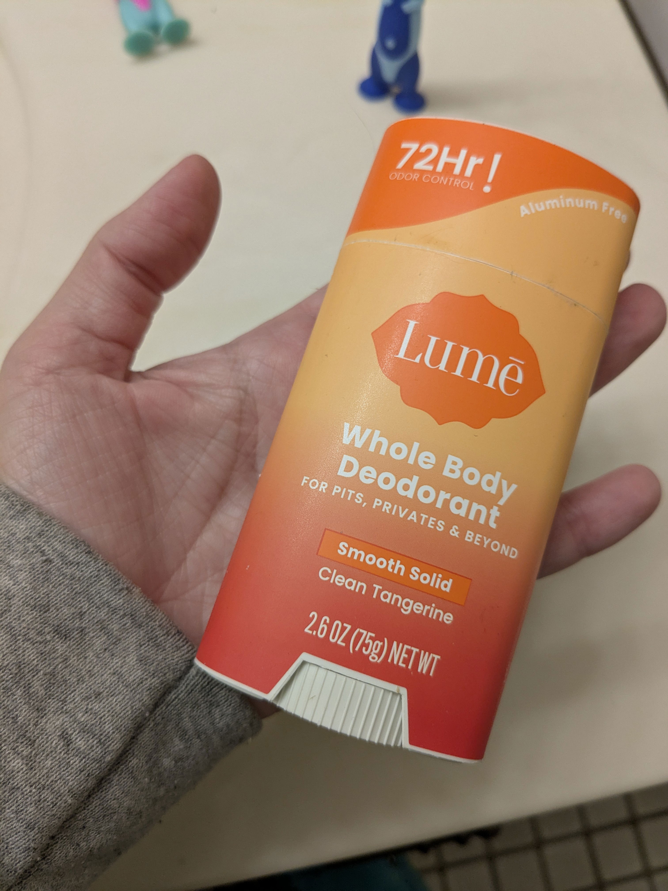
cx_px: 334
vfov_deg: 65.3
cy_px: 446
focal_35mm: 27
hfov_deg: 51.4
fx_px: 695
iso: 144
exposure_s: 1/60
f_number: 1.73
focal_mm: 4.38
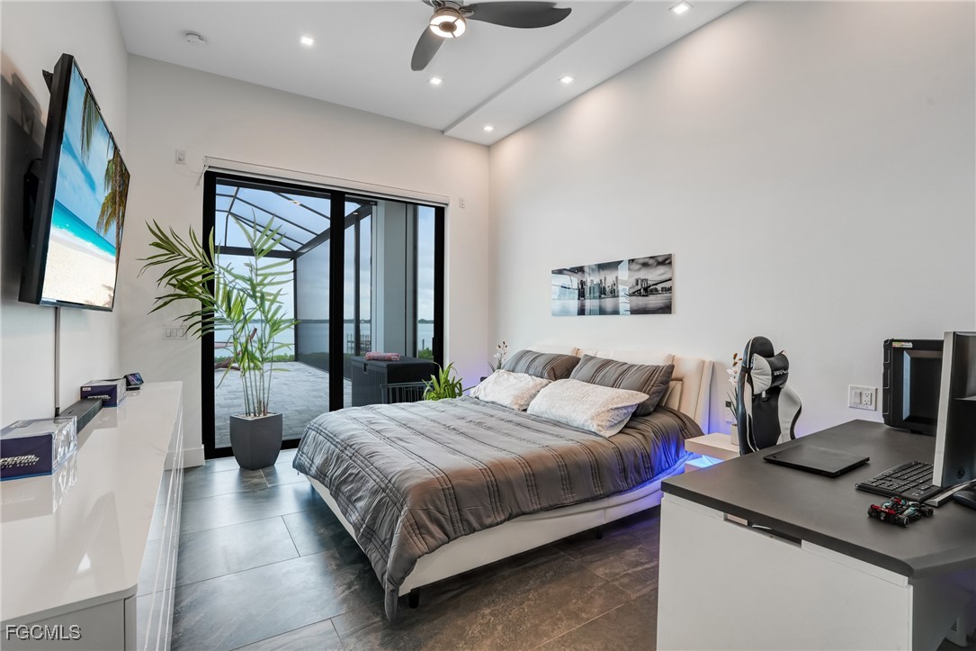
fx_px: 434
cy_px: 326
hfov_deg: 96.7
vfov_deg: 73.7
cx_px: 488
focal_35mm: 16
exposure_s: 1/30
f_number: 9
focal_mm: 16
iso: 400
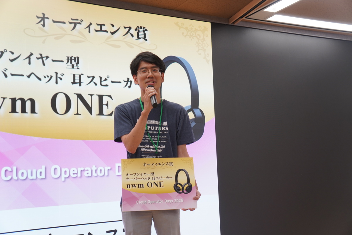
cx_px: 176
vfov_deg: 28.9
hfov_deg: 42.3
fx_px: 455
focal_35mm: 46
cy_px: 118
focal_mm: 31
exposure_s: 1/50
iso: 250
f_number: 4
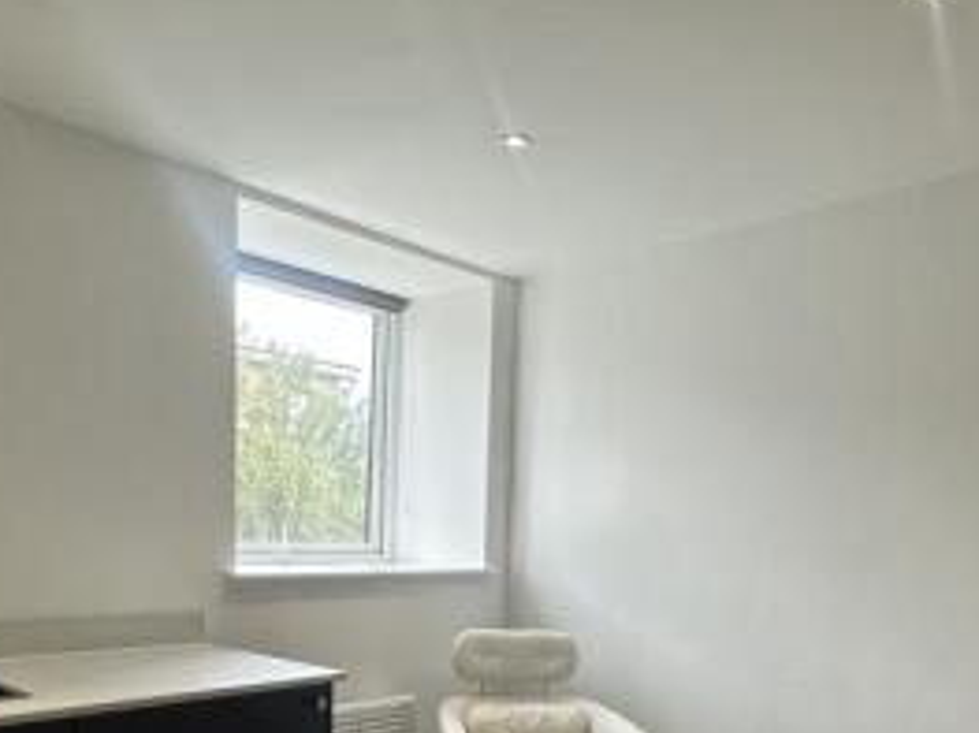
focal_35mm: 31
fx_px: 876
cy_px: 612
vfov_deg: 42.8
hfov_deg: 58.2
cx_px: 434
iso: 50
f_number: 2.2
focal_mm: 2.22
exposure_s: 1/99
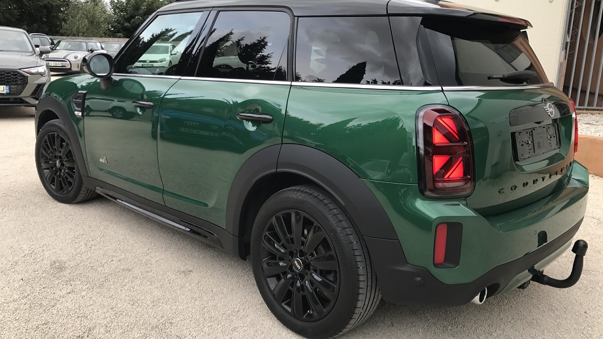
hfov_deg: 61.0
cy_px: 164
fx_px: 512
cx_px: 308
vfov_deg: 36.7
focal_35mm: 32
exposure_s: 1/100
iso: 25
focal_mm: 3.99
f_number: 1.8
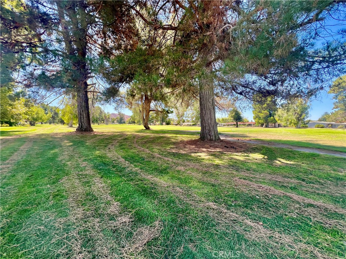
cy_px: 130
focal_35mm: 13
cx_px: 173
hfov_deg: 106.2
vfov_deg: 89.9
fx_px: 130
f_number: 1.8
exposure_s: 1/316
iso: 32
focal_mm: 1.57
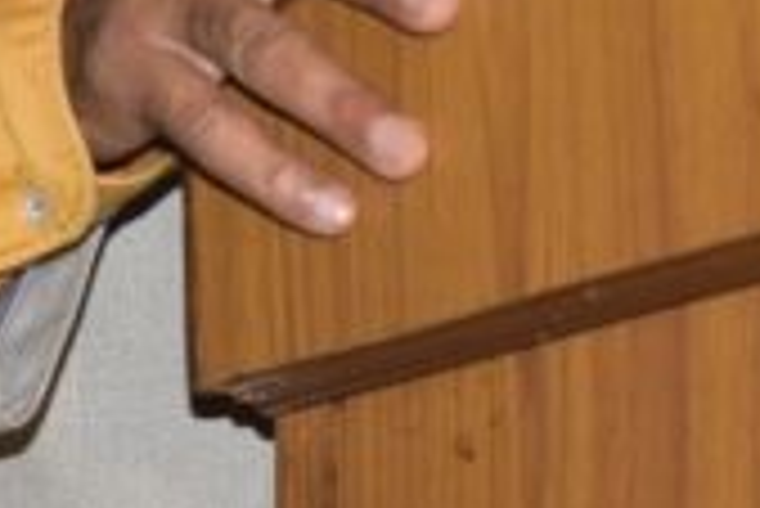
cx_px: 890
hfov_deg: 3.1
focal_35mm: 665
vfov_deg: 2.1
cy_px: -663
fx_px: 14051
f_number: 6.3
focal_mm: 110
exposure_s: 1/125
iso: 800
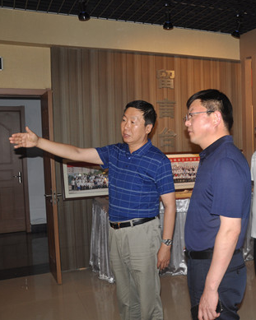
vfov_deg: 46.9
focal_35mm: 39
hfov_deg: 36.4
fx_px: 370
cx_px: 217
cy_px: 160
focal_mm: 18
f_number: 3.5
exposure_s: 1/60
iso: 200
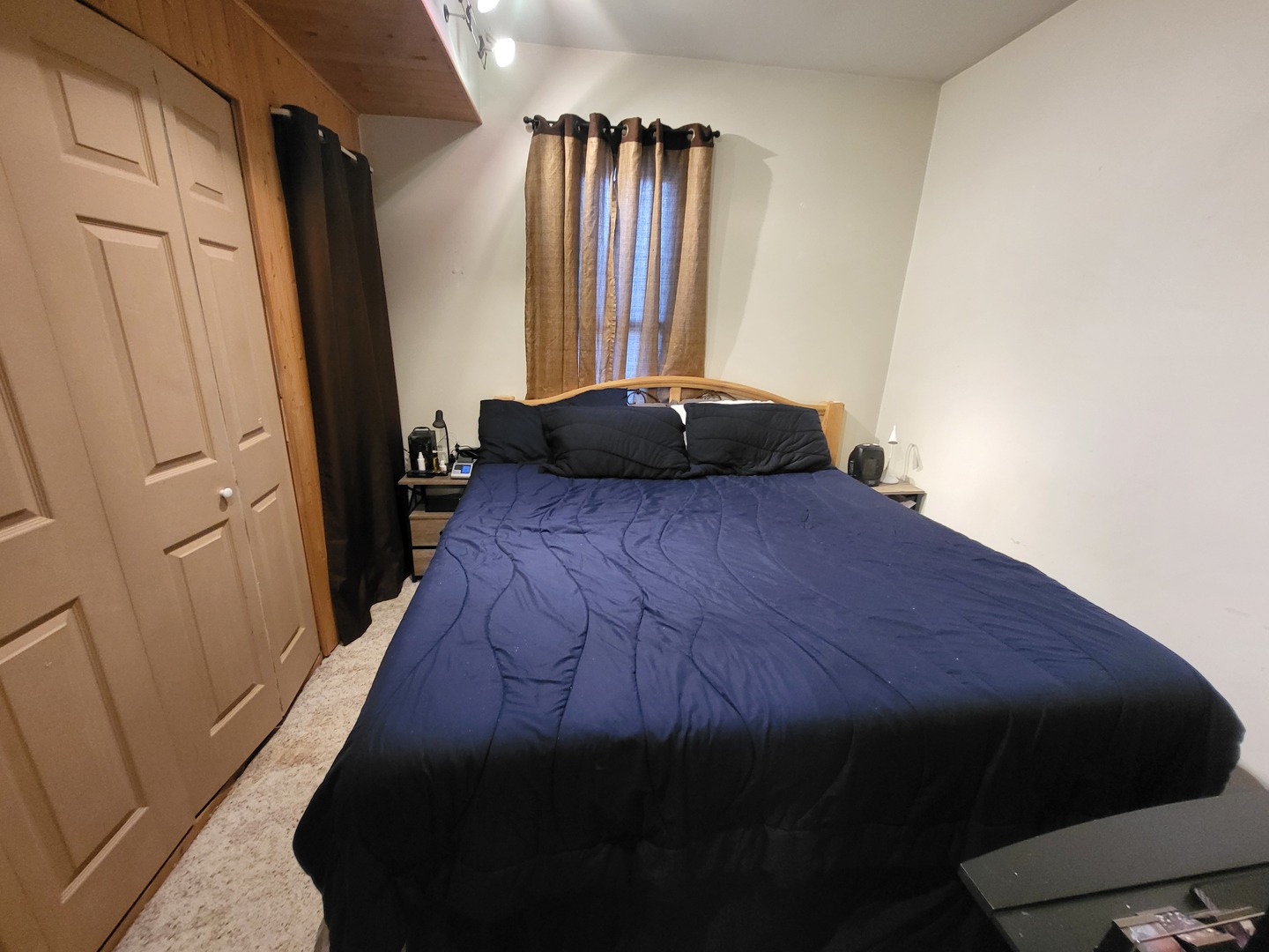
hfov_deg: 106.2
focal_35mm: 13
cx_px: 634
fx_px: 477
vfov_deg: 89.9
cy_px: 476
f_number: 2.2
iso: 500
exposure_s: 1/30
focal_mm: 1.74
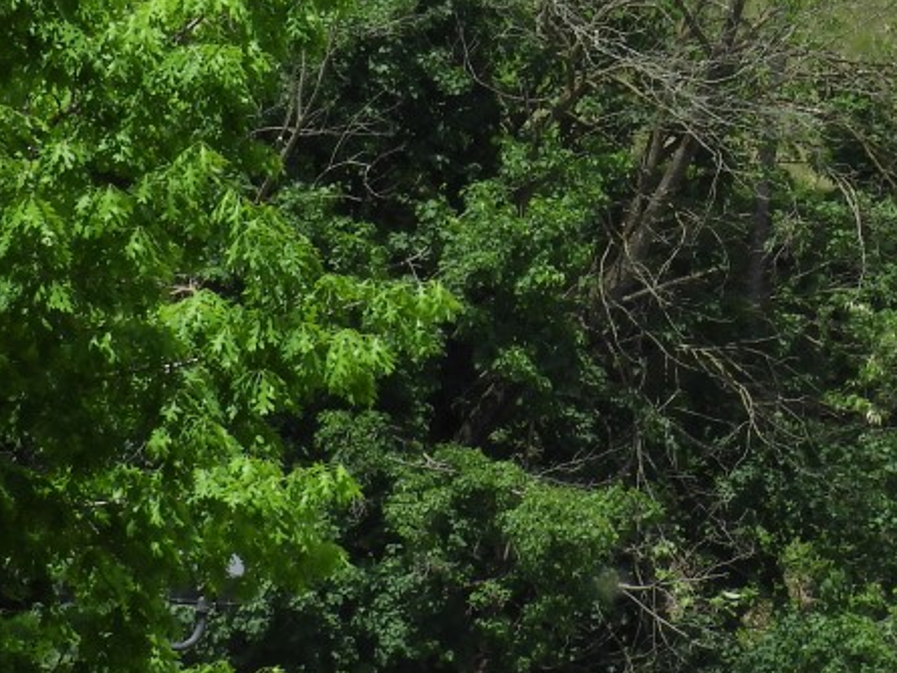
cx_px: 1012
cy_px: -345
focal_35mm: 485
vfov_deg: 3.1
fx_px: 12571
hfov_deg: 4.1
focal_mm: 26.9
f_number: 5.2
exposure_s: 1/500
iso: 100
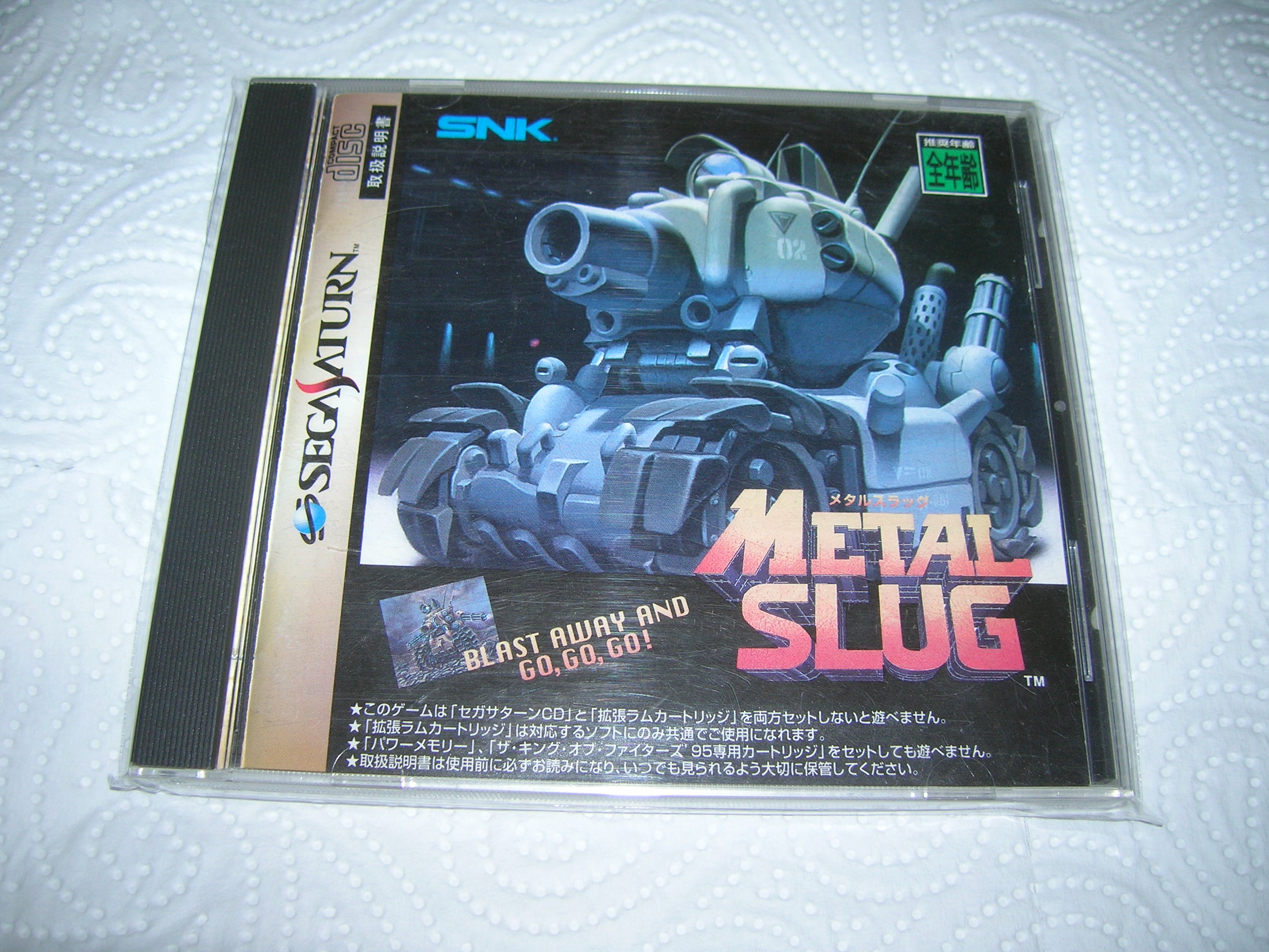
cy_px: 476
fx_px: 1246
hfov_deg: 54.0
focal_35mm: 34
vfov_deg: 41.8
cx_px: 634
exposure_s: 1/60.1
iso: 50
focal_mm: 5.7
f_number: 2.9
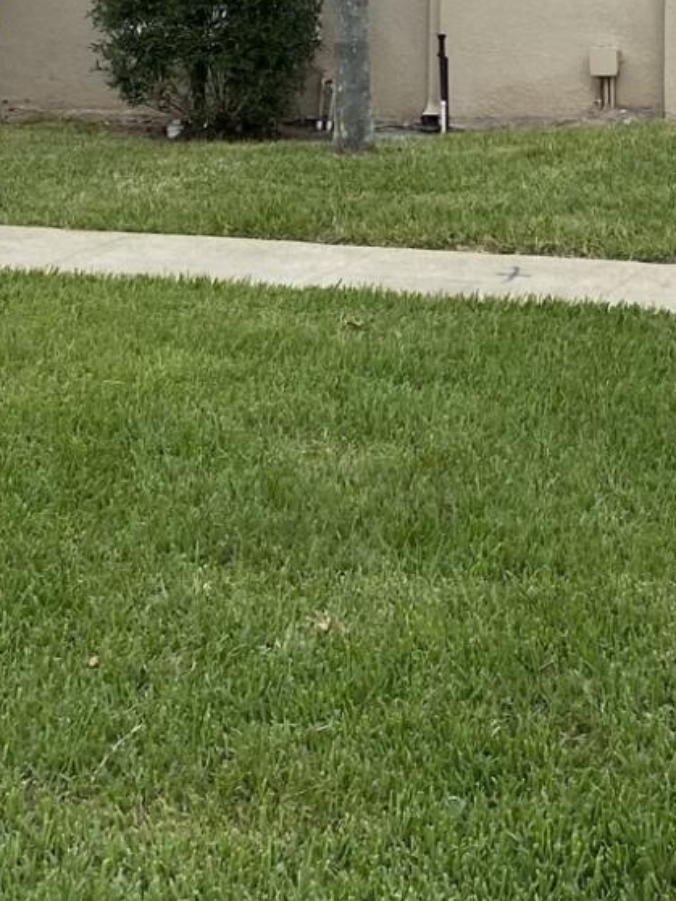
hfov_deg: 15.6
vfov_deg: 19.4
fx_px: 2422
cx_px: 678
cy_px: -292
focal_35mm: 93
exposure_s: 1/822
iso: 32
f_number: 1.8
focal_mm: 4.25
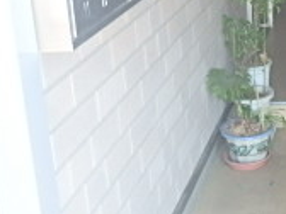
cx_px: 376
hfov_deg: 21.9
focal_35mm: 80
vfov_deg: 18.0
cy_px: 7
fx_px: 661
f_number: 3.5
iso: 250
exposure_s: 1/30
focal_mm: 3.7
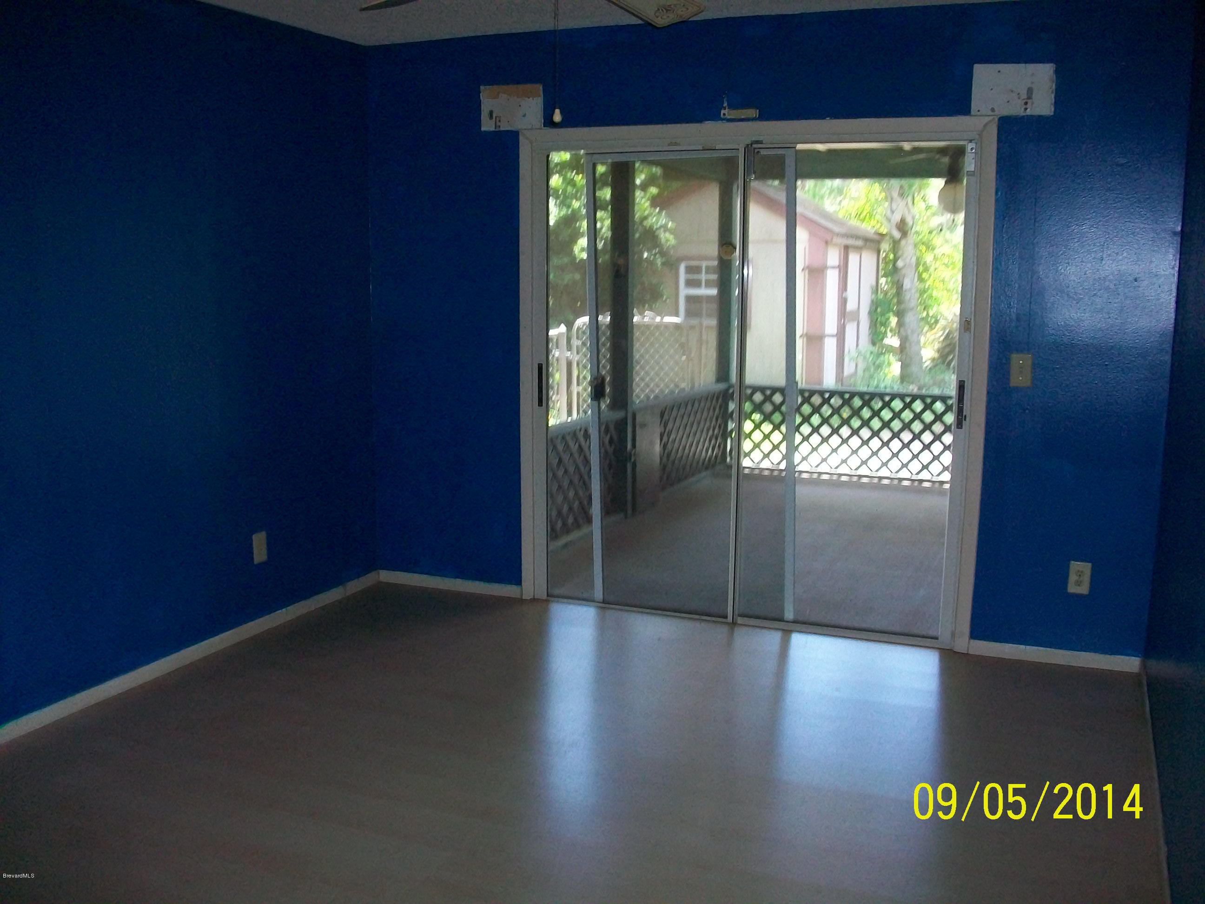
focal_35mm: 32
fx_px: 1114
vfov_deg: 44.2
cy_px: 452
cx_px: 602
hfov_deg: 56.8
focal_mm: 5.7
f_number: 2.8
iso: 160
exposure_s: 1/60
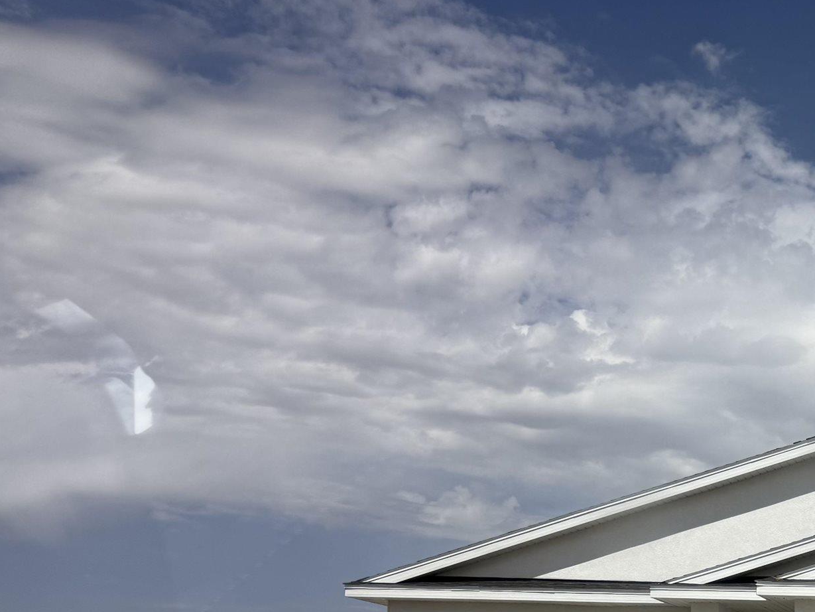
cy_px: 751
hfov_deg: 28.2
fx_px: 1413
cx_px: 974
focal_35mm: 60
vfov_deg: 22.4
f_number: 1.78
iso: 50
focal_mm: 6.76
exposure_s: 1/124
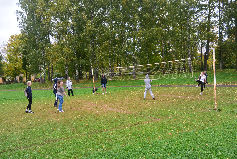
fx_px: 191
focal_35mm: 29
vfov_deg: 45.2
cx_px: 118
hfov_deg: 63.5
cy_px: 80
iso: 200
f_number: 4
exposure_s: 1/200
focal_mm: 11
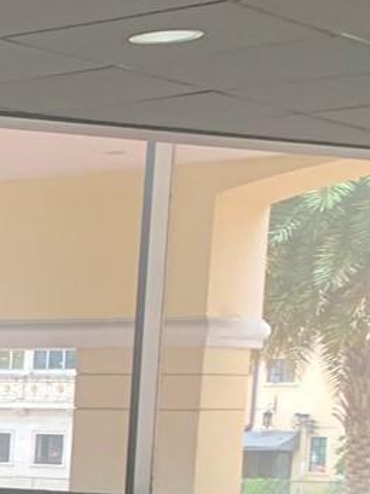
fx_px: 1711
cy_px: 608
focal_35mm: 120
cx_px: -618
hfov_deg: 10.1
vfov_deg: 15.7
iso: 100
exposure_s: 1/111
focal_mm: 4.25
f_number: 1.8
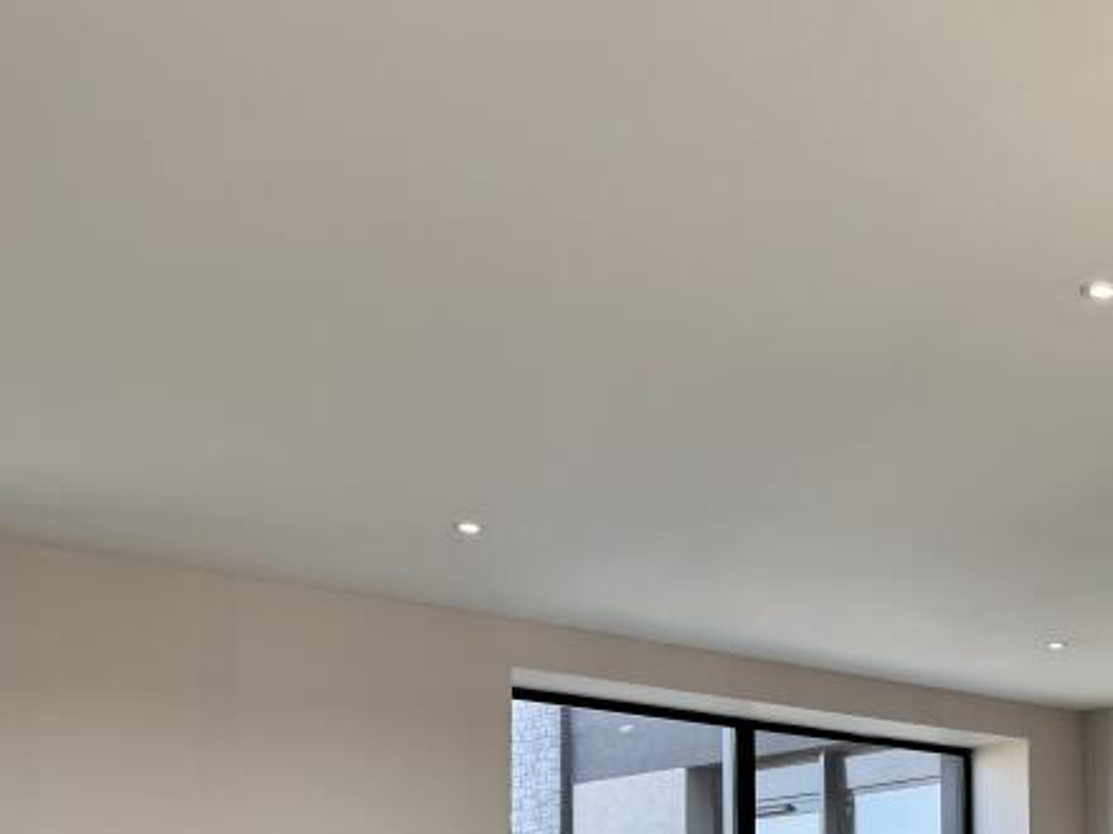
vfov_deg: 24.3
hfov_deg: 30.1
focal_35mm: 56
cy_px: 930
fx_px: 1800
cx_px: 1278
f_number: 1.78
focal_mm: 6.76
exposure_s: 1/190
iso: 64
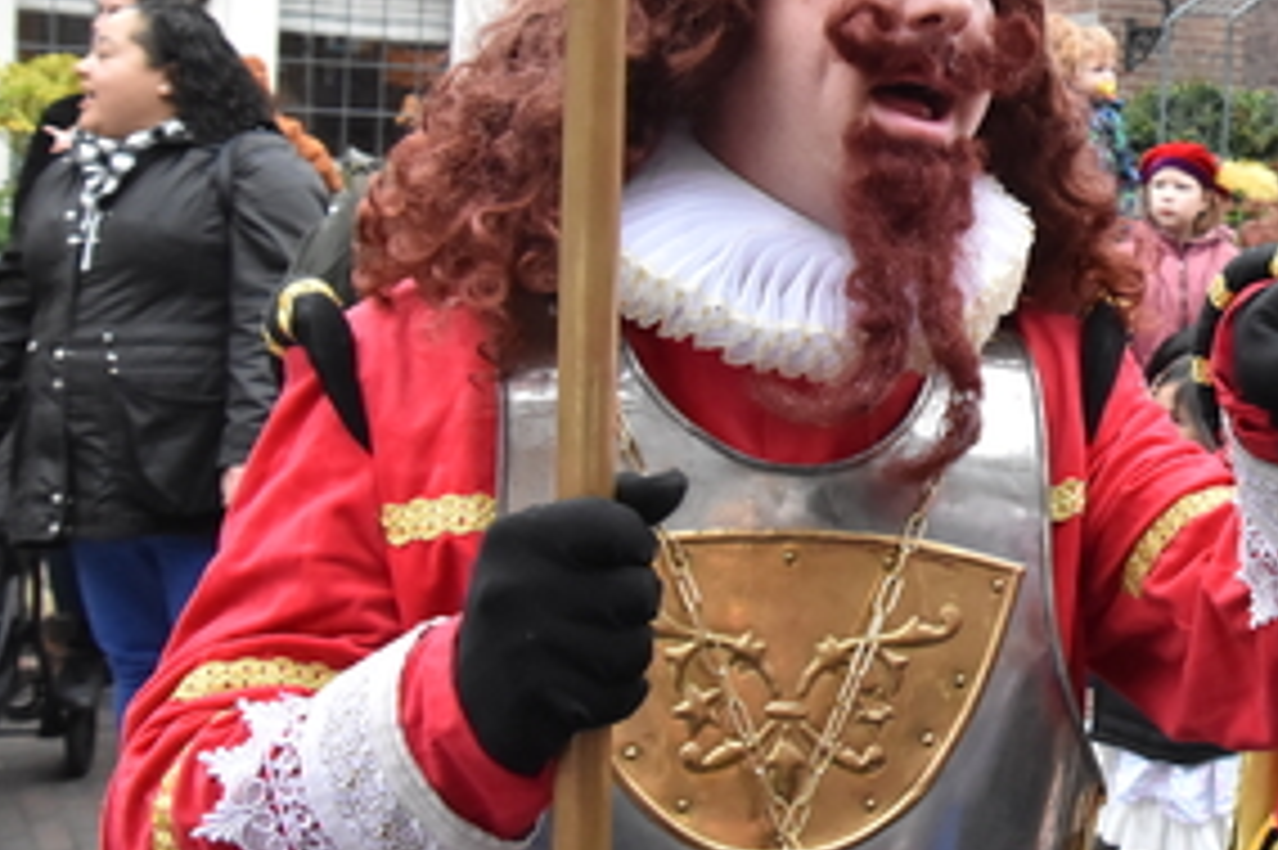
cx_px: 1258
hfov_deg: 32.5
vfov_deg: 23.5
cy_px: 189
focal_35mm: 57
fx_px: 2022
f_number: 6.3
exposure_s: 1/250
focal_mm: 18
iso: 2500
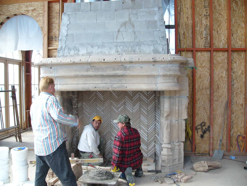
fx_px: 257
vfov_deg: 39.7
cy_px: 93
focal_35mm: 36
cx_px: 124
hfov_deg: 51.4
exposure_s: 1/50
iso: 100
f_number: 2.8
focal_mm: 6
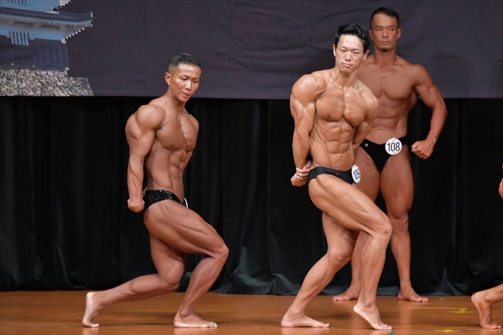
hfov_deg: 6.0
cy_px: 168
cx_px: 252
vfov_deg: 4.0
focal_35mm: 345
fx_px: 4818
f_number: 5.6
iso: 5000
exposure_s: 1/400
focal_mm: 230
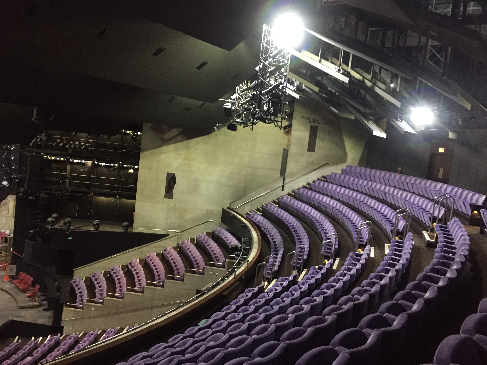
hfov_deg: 61.7
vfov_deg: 48.2
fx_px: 408
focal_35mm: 29
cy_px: 182
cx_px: 244
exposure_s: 1/17
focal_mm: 4.15
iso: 400
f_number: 2.2
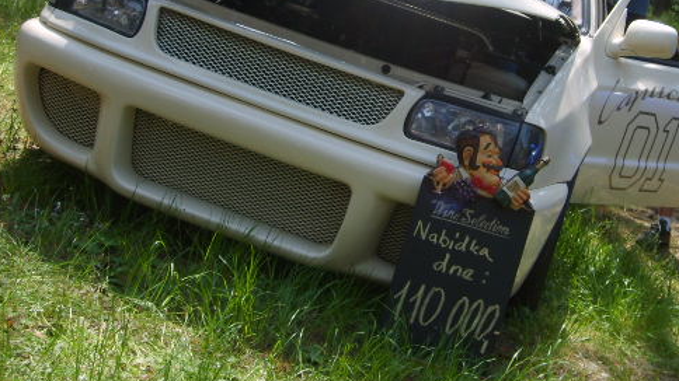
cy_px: 63
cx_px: 435
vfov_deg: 19.2
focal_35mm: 62
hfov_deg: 33.6
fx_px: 1116
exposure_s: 1/350
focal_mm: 7.2
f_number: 3
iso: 50
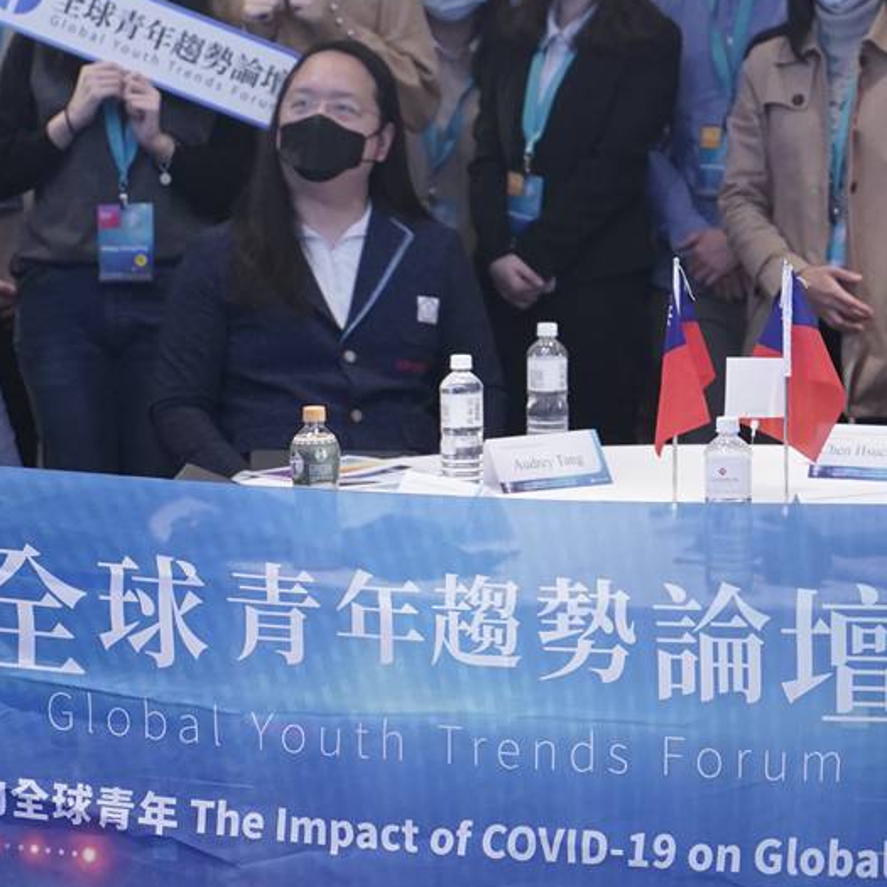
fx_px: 4928
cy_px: 257
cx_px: 399
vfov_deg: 10.3
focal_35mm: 170
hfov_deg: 10.3
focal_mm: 70
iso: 3200
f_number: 2.8
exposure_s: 1/200
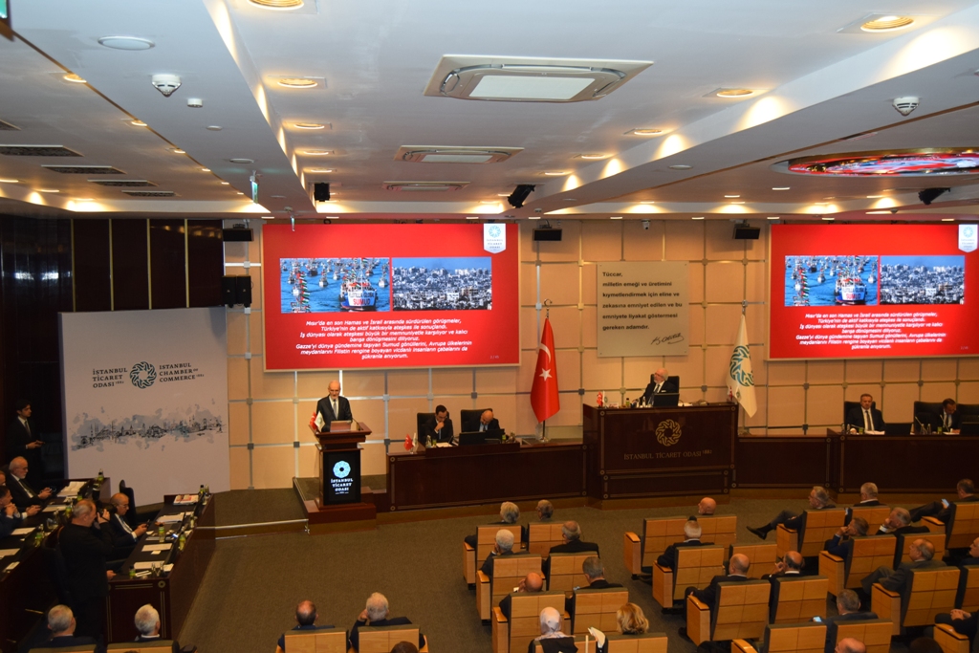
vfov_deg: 38.4
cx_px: 490
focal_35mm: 34
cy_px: 326
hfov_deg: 55.1
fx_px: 938
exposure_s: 1/80
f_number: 4.5
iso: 800
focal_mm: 23
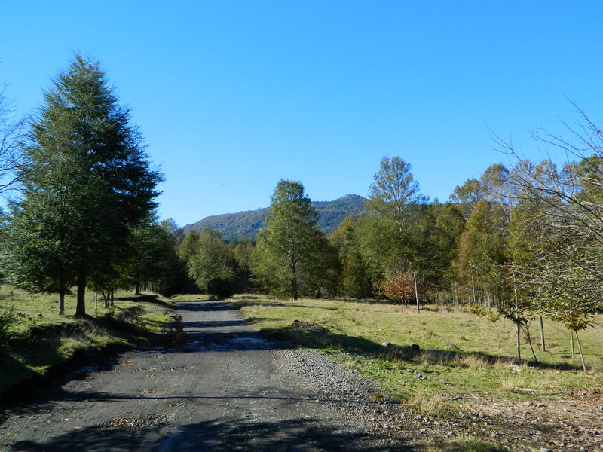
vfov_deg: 49.7
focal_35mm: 28
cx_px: 302
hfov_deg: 63.4
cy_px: 226
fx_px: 488
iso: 80
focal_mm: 5.1
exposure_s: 1/500
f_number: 3.2
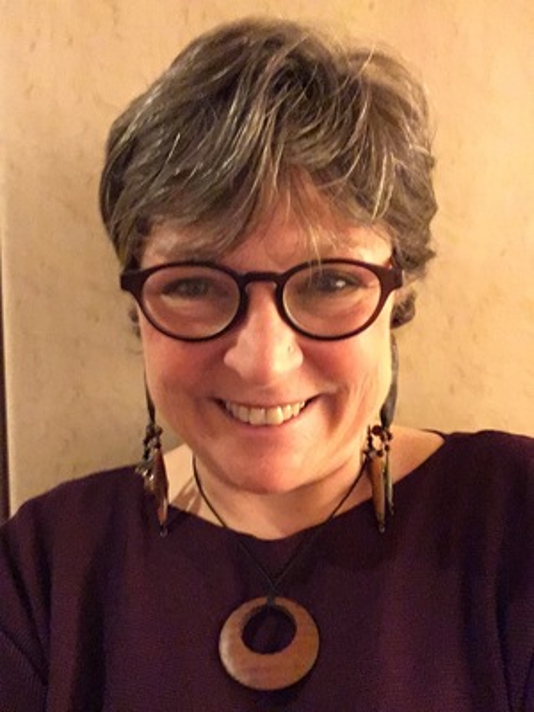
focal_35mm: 31
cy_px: 356
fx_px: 638
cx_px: 267
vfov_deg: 58.4
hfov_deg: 45.4
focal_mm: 2.15
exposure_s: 1/15
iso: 1000
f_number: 2.4
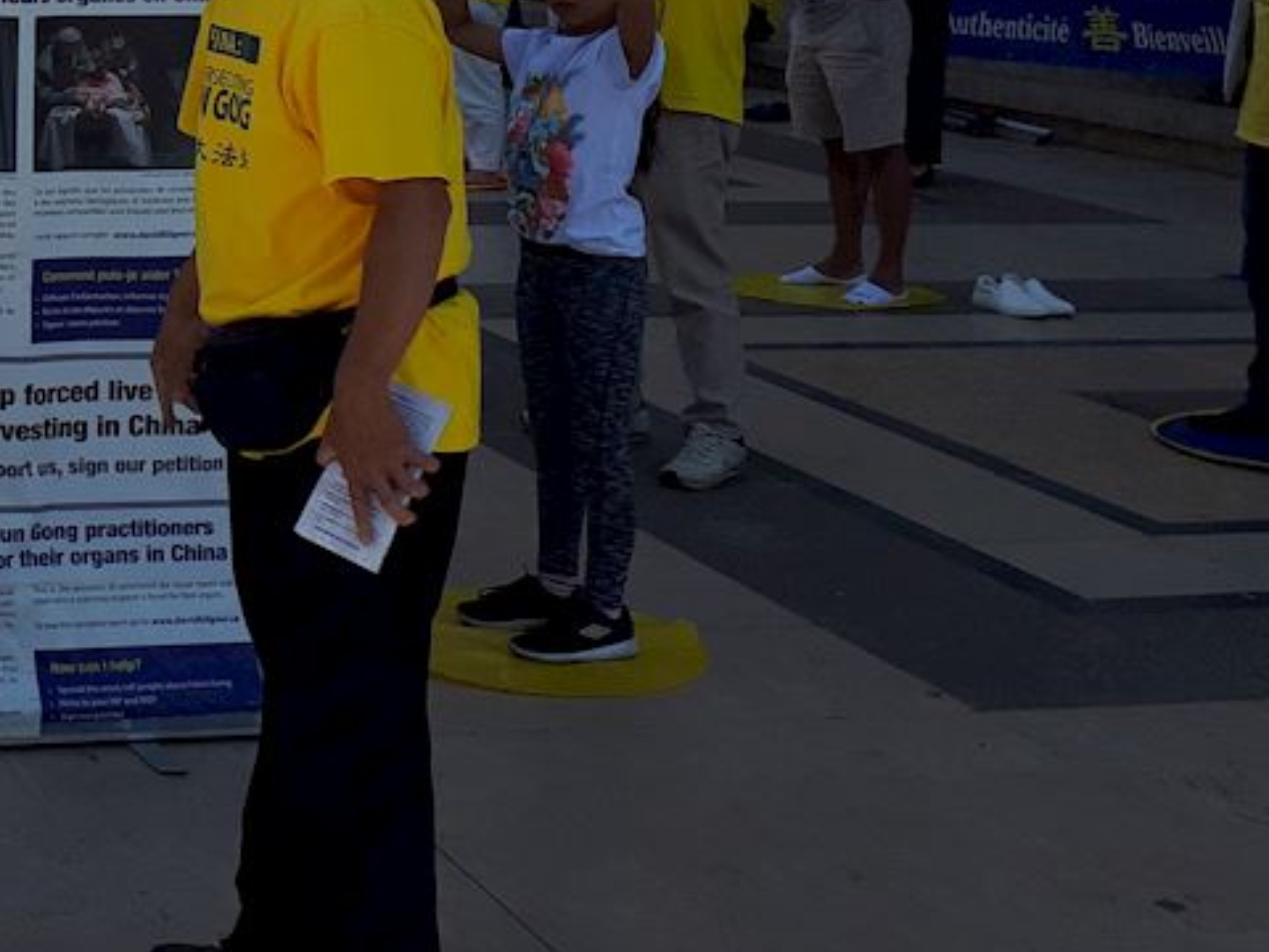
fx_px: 2786
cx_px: -330
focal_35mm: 76
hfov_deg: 23.1
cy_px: -56
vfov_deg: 18.7
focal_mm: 3.6
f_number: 1.9
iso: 40
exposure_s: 1/2033
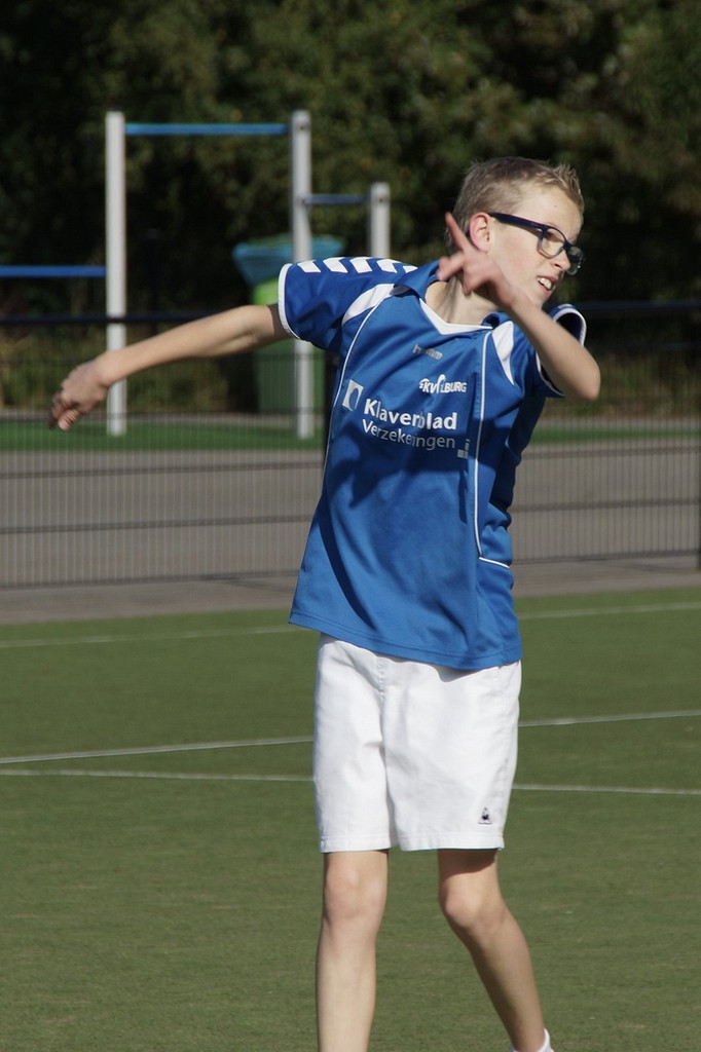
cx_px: 350
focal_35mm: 270
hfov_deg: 5.1
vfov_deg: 7.6
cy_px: 526
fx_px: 7891
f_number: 8
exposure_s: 1/500
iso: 100
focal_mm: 180
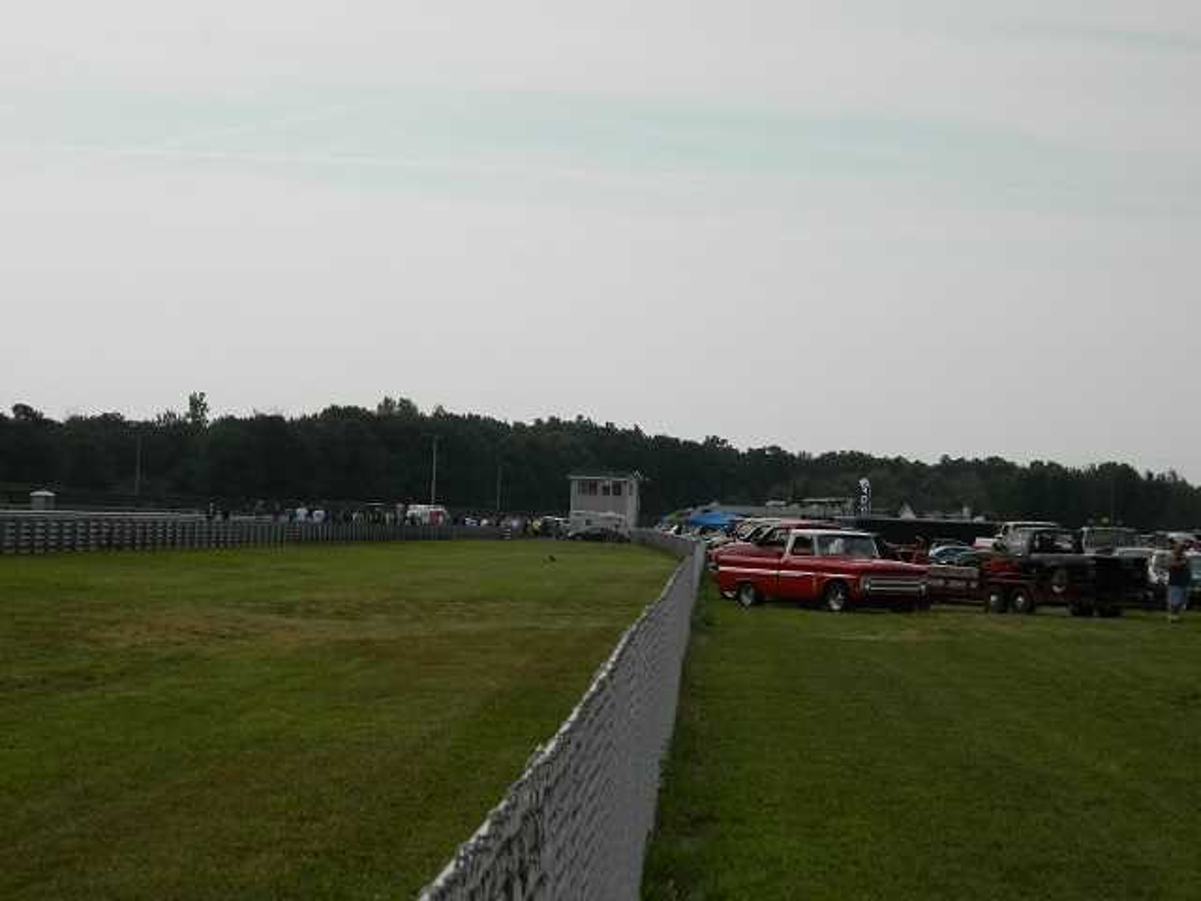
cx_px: 600
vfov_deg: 14.4
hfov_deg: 19.1
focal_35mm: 103
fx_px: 3574
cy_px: 450
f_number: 4.5
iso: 80
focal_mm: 18.6
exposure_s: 1/800
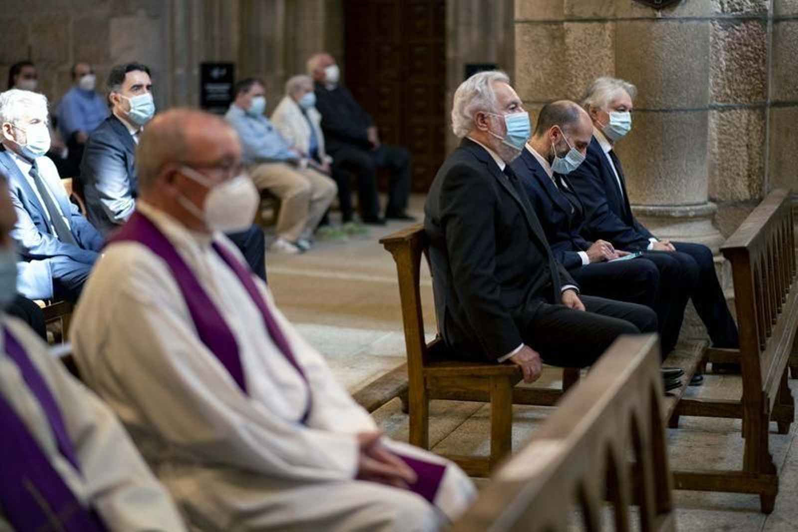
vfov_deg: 16.1
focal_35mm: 85
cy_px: 266
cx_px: 399
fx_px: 1884
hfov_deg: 23.9
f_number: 2
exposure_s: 1/60
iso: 1600
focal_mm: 85
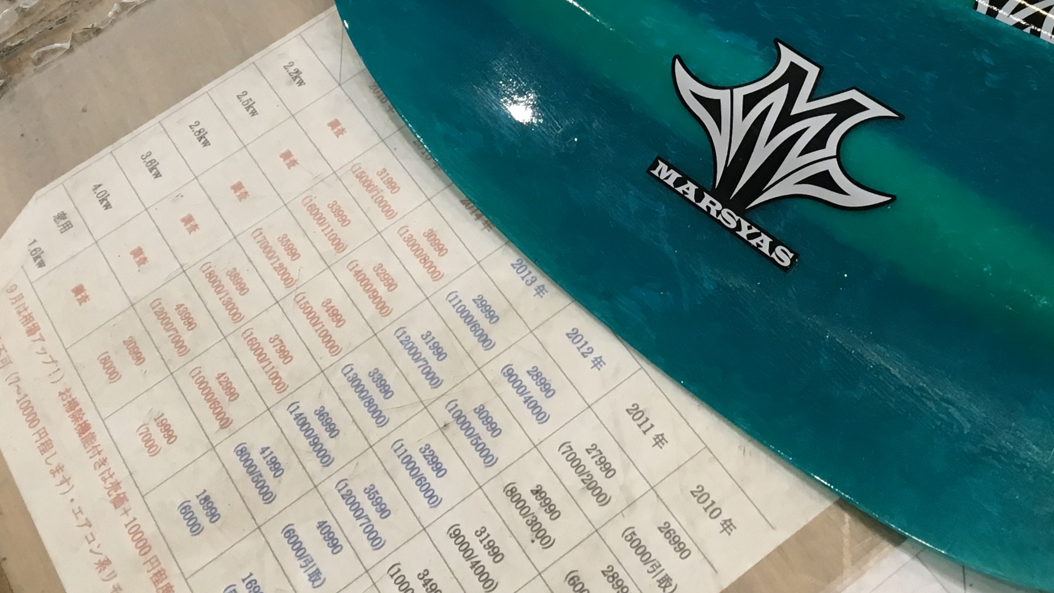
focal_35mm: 66
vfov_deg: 17.8
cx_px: 703
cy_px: -10
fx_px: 1845
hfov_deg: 31.6
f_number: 2.2
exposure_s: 1/30
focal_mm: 4.15
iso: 32
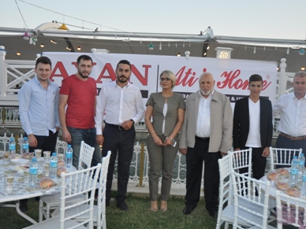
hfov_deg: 45.1
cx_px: 170
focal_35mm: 42
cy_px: 114
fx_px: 367
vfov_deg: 34.7
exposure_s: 1/200
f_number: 3.8
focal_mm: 25
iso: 320
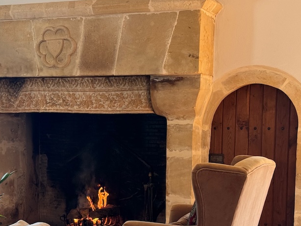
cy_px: 177
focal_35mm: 80
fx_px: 696
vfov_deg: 18.3
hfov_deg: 24.1
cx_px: 75
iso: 100
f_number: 1.78
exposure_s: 1/68
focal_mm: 6.86
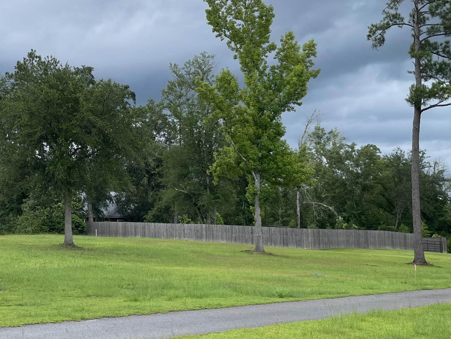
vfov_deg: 25.2
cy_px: 165
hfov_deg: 32.4
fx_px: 756
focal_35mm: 58
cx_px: 100
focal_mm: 4.2
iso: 50
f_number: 1.6
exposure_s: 1/2506
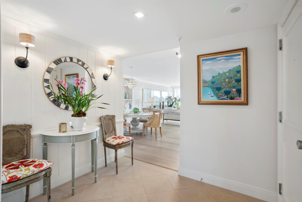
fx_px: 143
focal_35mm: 17
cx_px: 151
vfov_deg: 70.4
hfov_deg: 93.3
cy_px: 101
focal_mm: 17
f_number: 8
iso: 400
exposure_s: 1/4
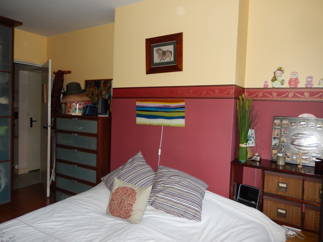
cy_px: 121
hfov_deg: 69.4
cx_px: 162
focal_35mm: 25
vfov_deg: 54.9
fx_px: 233
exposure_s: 1/30
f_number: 3.4
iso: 200
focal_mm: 4.5
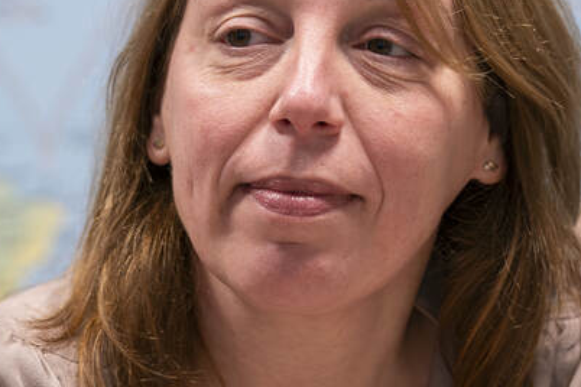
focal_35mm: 347
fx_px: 5600
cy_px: 82
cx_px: 324
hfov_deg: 5.9
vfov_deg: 4.0
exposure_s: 1/320
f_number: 4
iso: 1600
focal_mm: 168
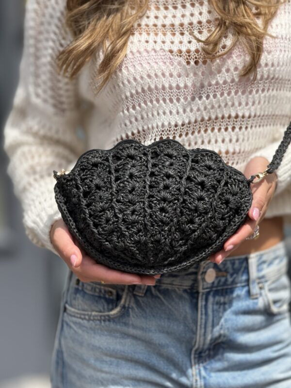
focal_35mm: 120
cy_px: 194
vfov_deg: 16.4
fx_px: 1345
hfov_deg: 12.3
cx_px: 146
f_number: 2.8
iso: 64
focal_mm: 15.66
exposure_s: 1/1422
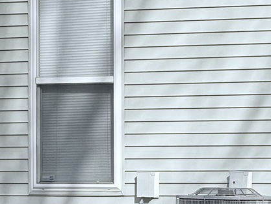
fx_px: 3242
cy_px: 77
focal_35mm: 414
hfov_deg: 4.8
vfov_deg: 3.6
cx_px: -94
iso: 50
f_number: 2.8
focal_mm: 15.66
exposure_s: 1/2083
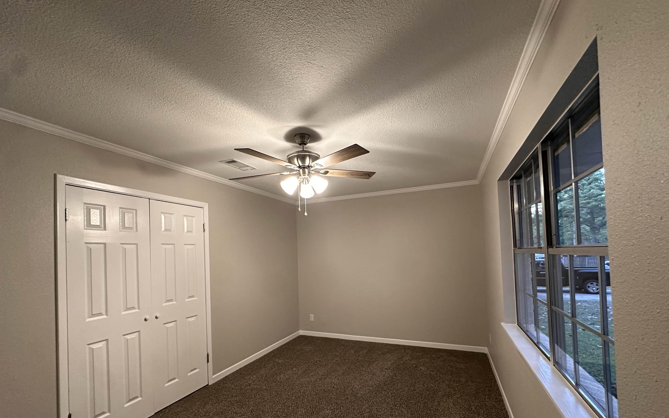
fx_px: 274
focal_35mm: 15
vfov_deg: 74.1
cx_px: 337
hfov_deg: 101.5
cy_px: 247
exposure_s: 1/60
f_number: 2.2
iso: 500
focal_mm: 2.22
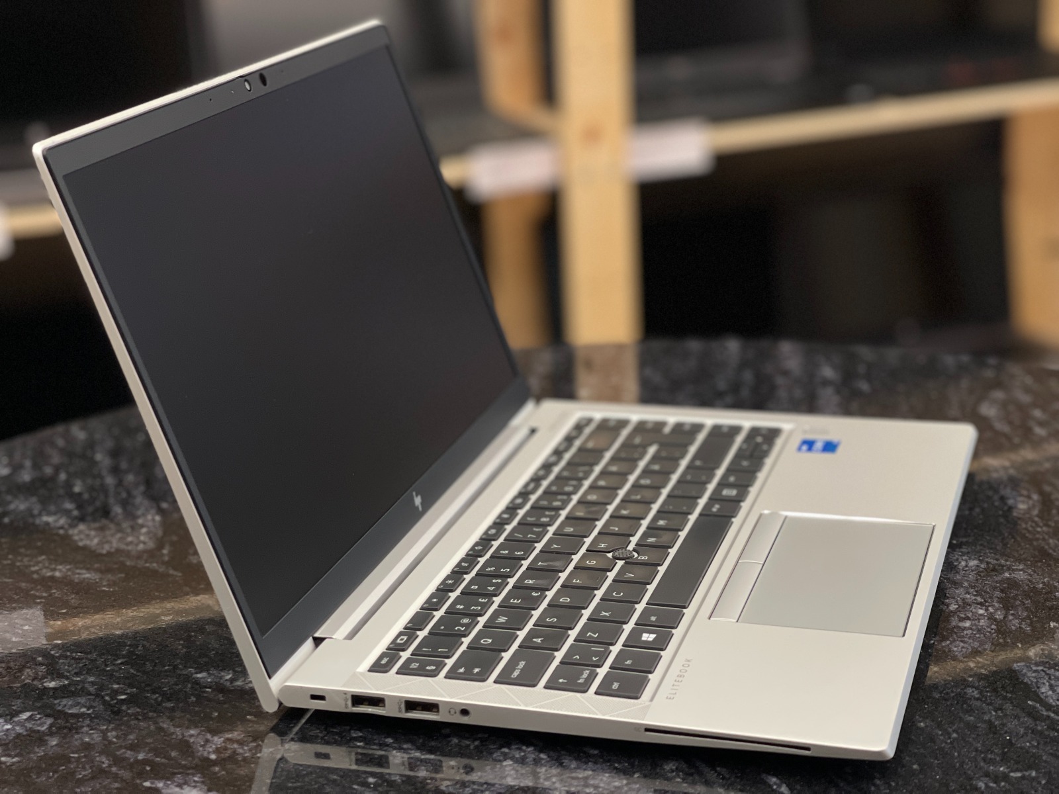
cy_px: 397
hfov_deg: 30.3
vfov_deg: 22.9
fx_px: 1958
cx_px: 530
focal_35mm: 64
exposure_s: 1/73
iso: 250
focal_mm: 7.5
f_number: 2.2
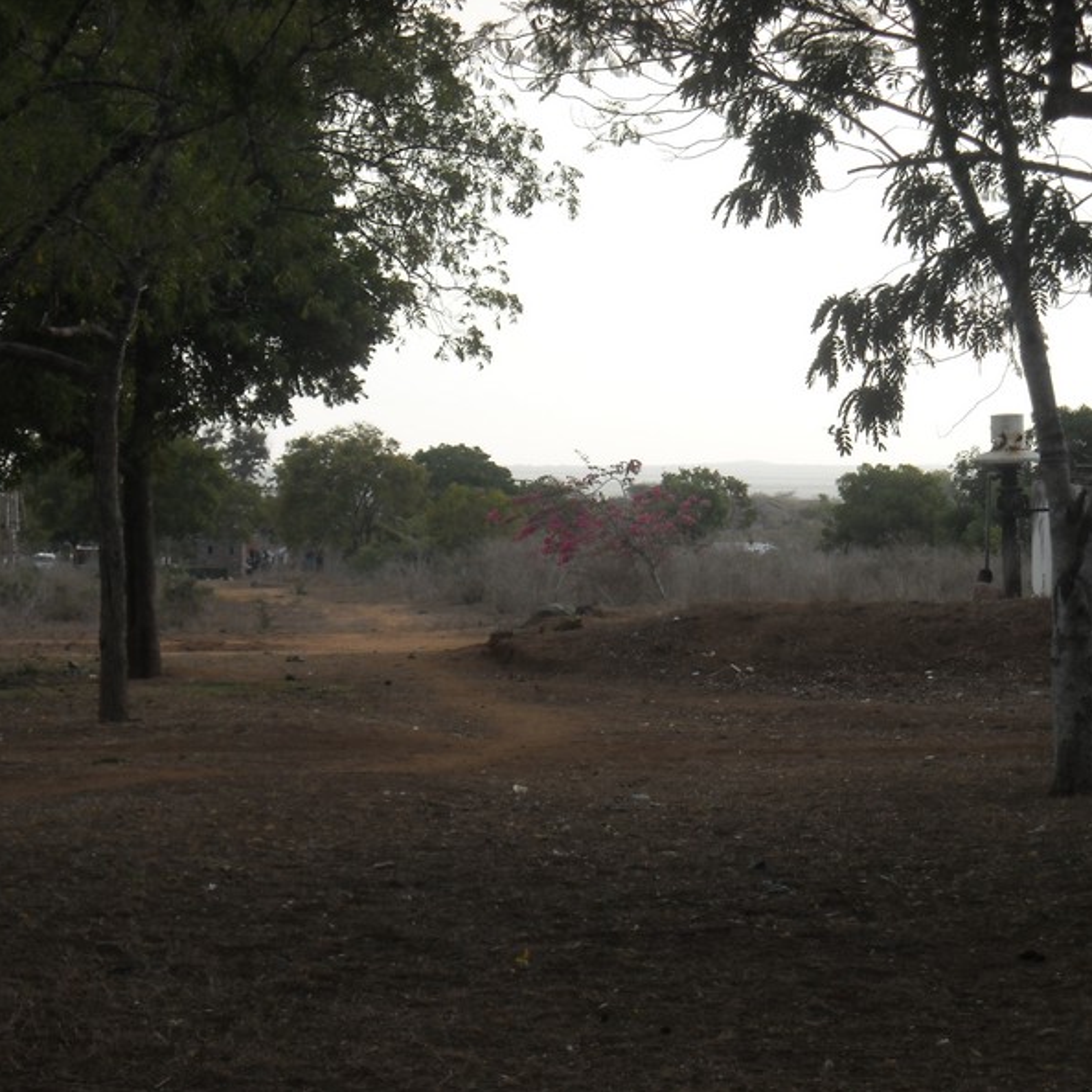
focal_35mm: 125
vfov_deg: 14.0
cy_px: 550
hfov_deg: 14.0
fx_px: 4461
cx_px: 601
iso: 64
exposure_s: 1/141
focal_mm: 17.1
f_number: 4.7
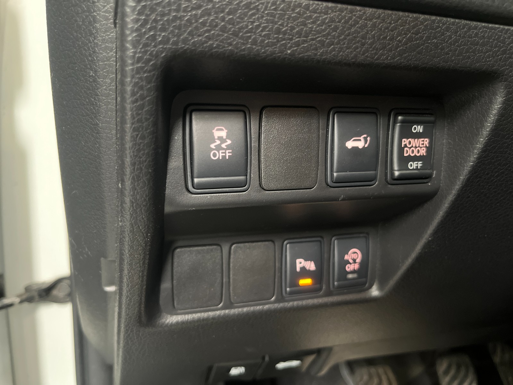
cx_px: 256
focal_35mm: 26
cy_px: 192
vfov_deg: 53.1
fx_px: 385
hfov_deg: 67.3
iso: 640
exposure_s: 1/25
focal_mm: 5.1
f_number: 1.6
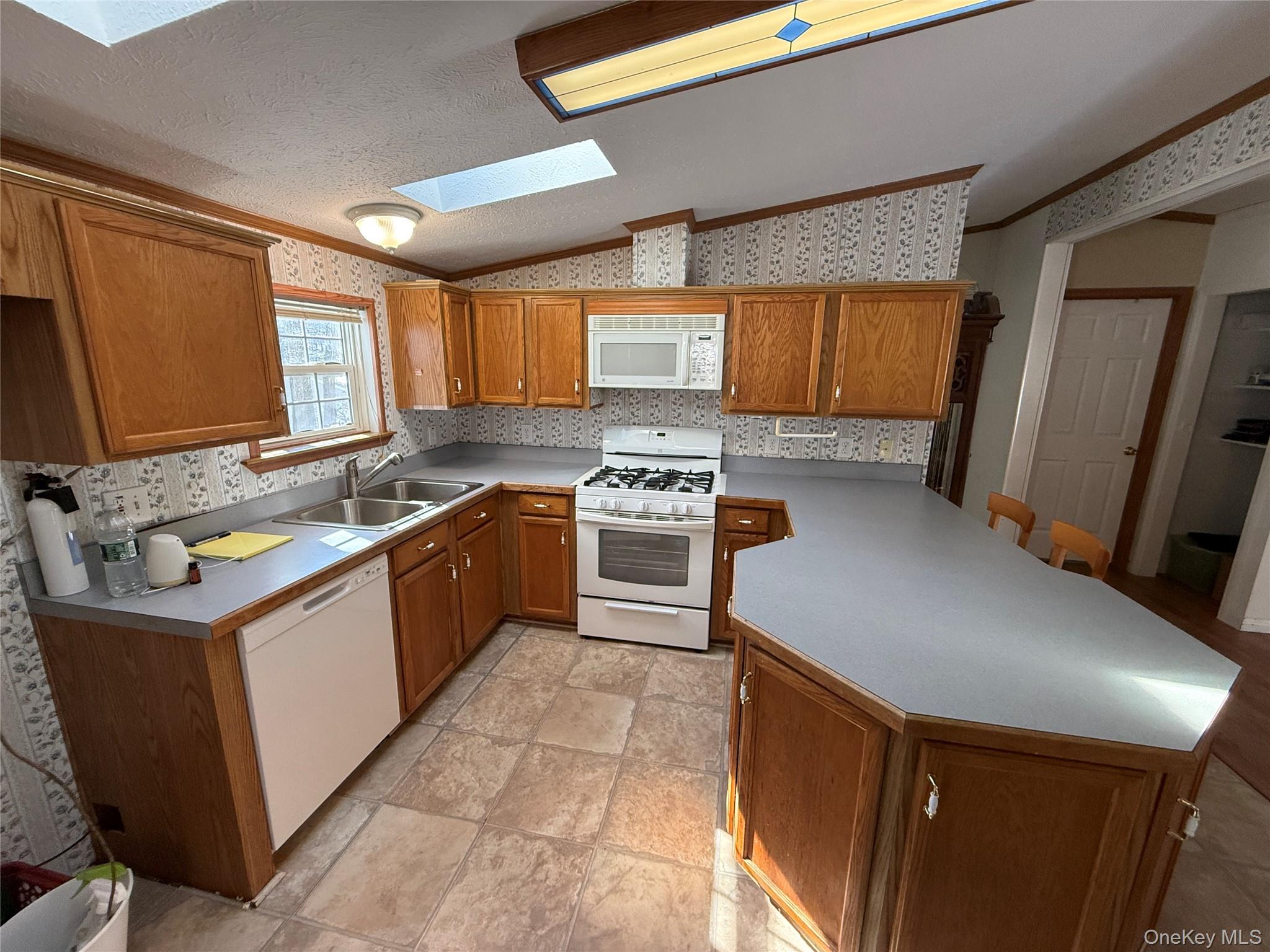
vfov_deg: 85.7
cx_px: 635
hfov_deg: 102.1
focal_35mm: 14
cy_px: 476
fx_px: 514
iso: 320
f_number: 2.2
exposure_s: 1/120
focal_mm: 2.22
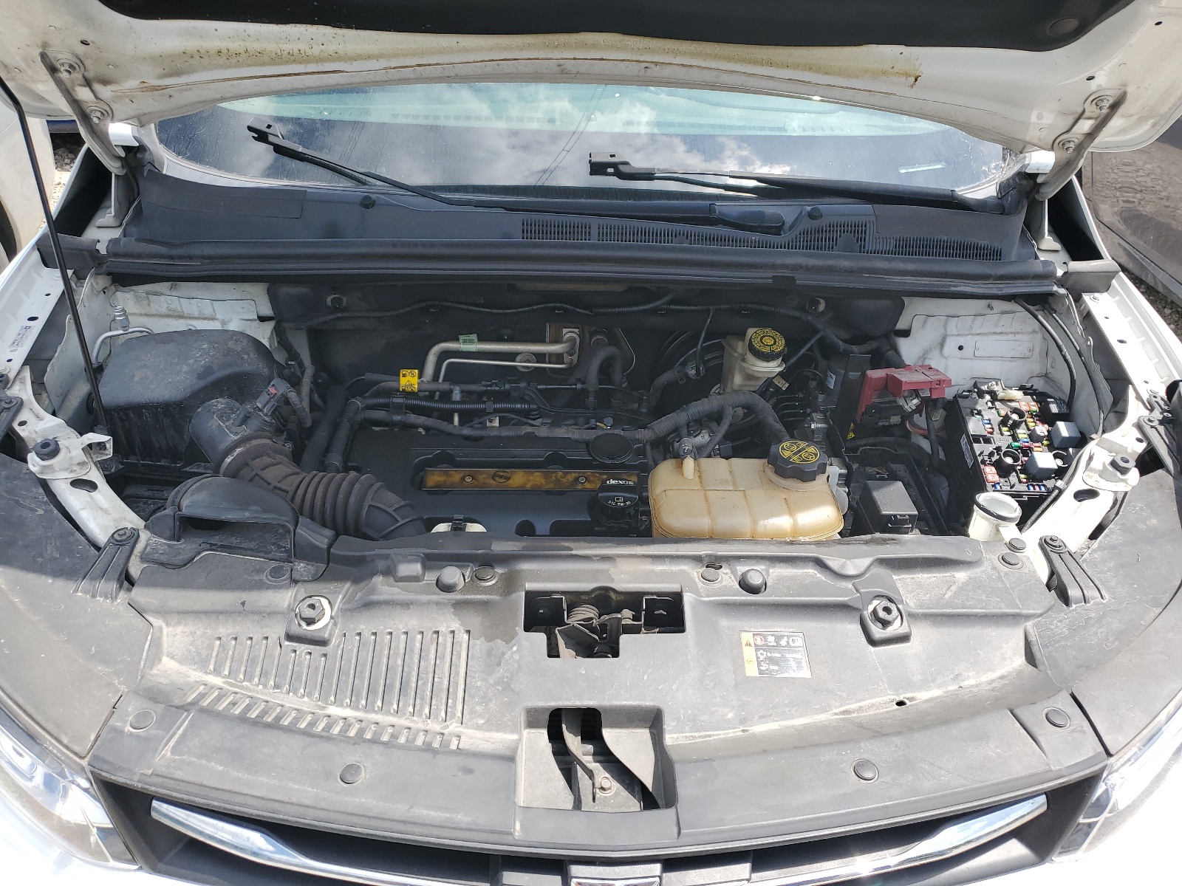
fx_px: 888
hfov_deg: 67.3
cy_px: 443
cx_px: 591
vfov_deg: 53.1
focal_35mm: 26
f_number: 1.5
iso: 50
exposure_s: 1/1429
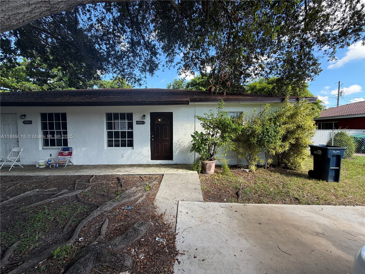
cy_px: 137
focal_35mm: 14
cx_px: 182
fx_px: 148
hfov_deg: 102.1
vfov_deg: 85.7
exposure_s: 1/245
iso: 40
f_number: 2.2
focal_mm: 2.22
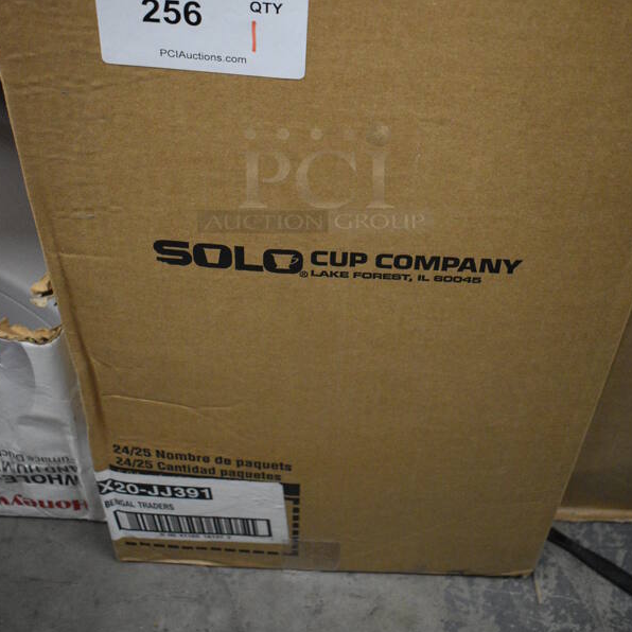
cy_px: 178
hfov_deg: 39.2
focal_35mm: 43
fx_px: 888
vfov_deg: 38.4
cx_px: 316
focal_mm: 22
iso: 3200
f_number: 3.8
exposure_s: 1/125
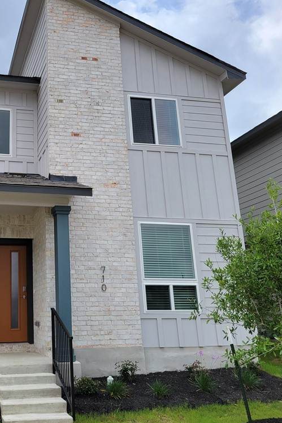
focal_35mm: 37
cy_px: 208
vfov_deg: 51.9
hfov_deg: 34.4
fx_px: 435
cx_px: 41
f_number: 1.8
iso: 40
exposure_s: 1/2544
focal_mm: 5.4
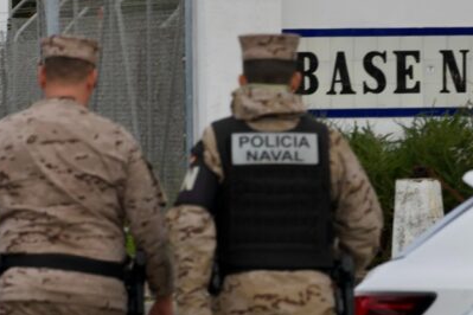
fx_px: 3994
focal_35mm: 304
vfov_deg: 4.5
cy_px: 265
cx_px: 426
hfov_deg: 6.8
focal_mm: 158
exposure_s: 1/400
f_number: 13
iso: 400
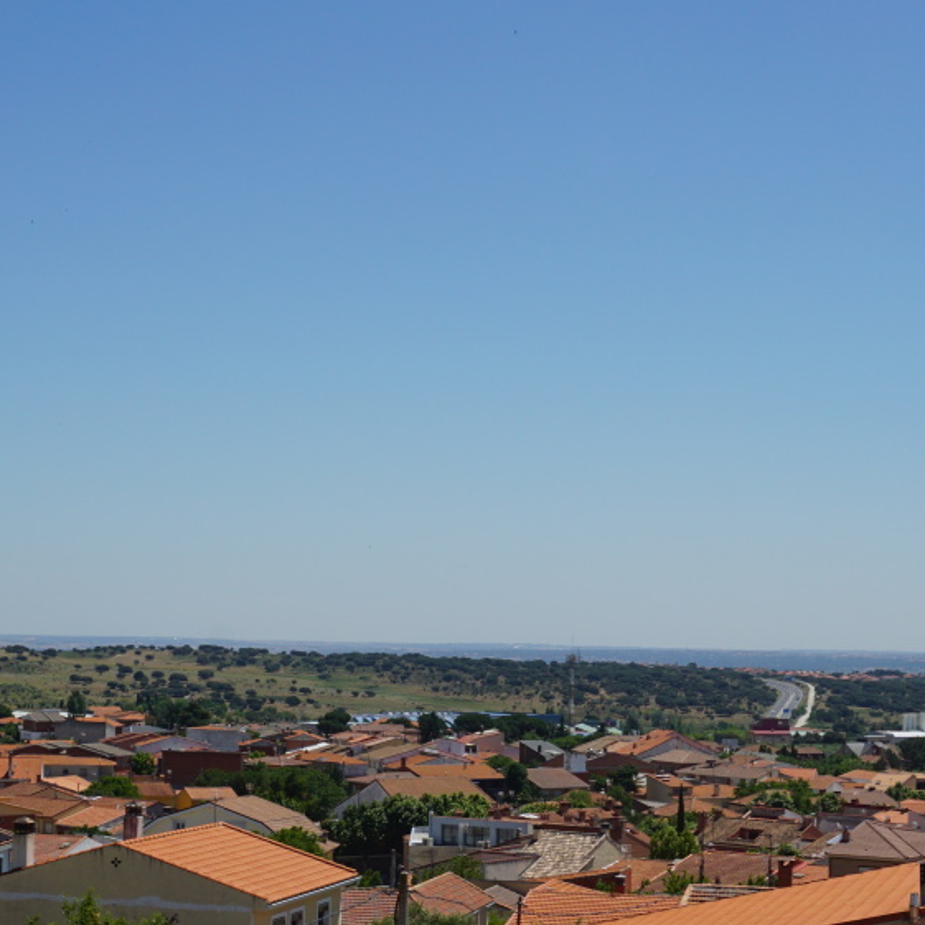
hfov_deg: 23.1
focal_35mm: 75
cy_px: 646
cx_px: 420
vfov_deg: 22.9
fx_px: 2267
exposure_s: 1/250
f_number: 11
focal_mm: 22
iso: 100
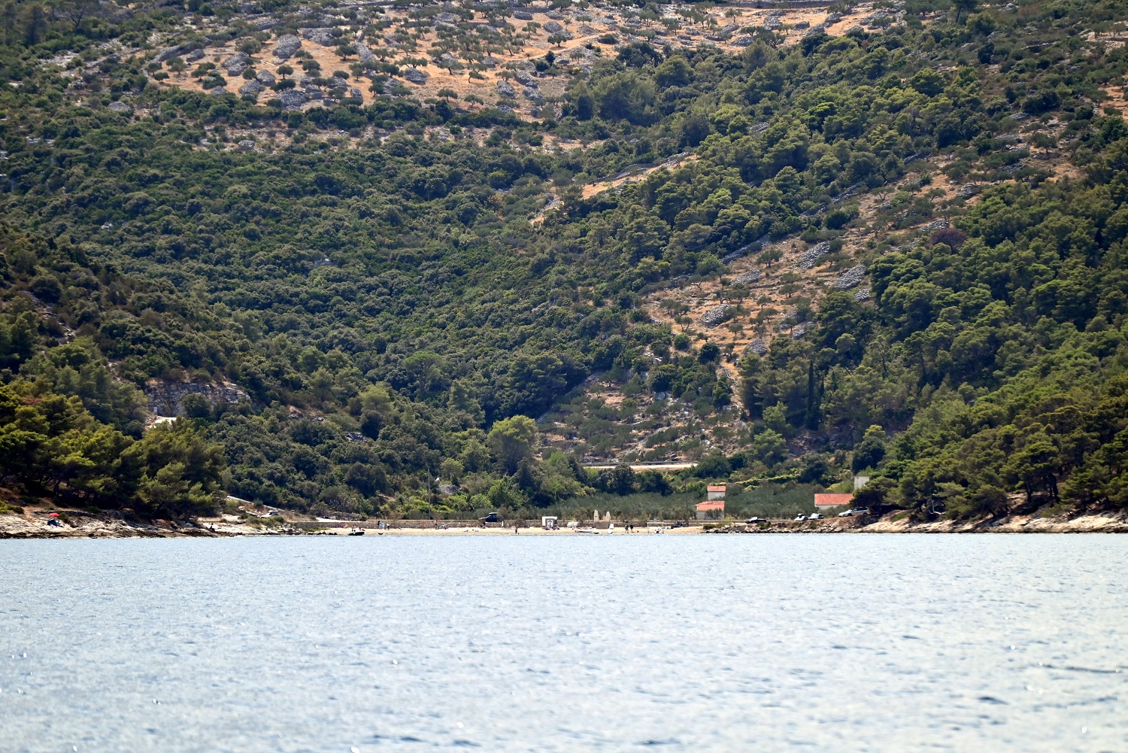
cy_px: 376
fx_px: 9402
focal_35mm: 300
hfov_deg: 6.9
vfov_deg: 4.6
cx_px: 564
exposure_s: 1/1600
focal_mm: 300
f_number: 5.6
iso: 250
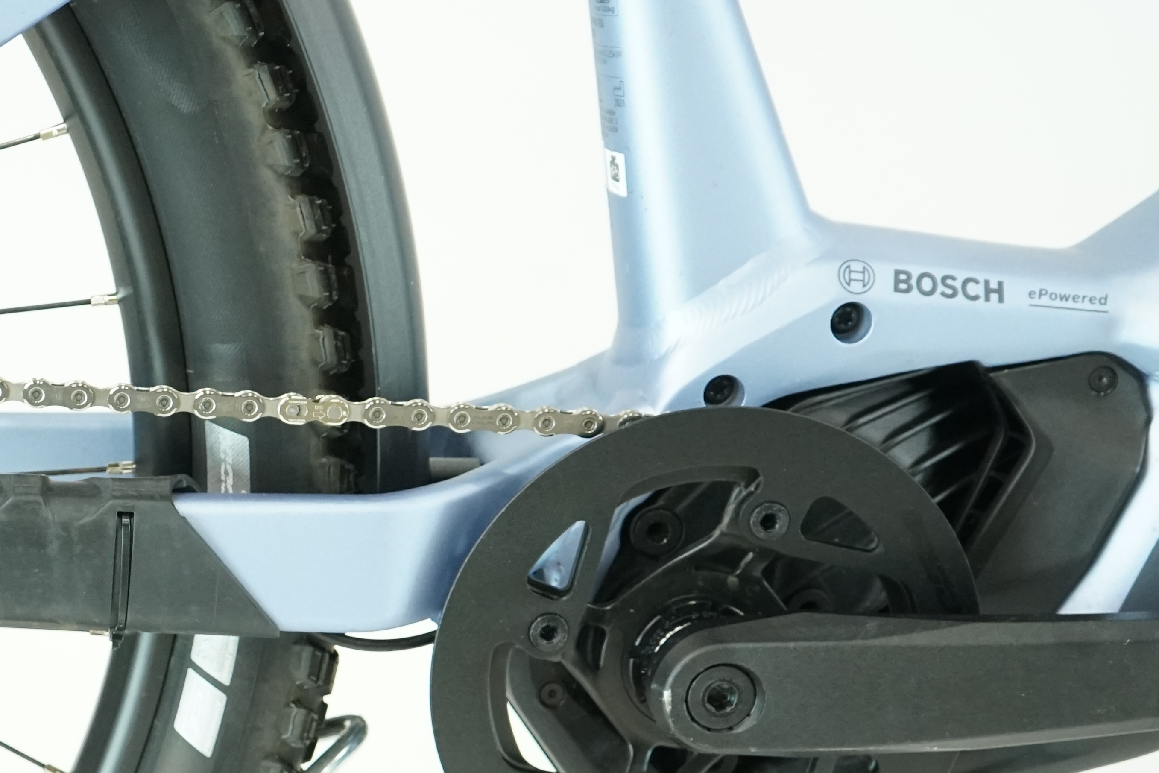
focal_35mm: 84
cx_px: 99
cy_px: 698
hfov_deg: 23.5
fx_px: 2704
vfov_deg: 16.1
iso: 2500
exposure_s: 1/200
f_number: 5
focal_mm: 38
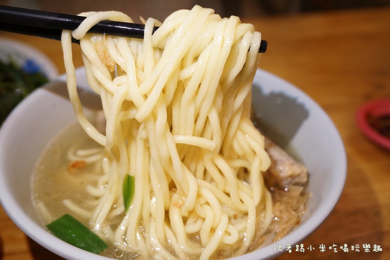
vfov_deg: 34.2
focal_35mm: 39
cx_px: 195
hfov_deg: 49.5
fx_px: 423
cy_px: 130
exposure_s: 1/60
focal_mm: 26
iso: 400
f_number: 4.5
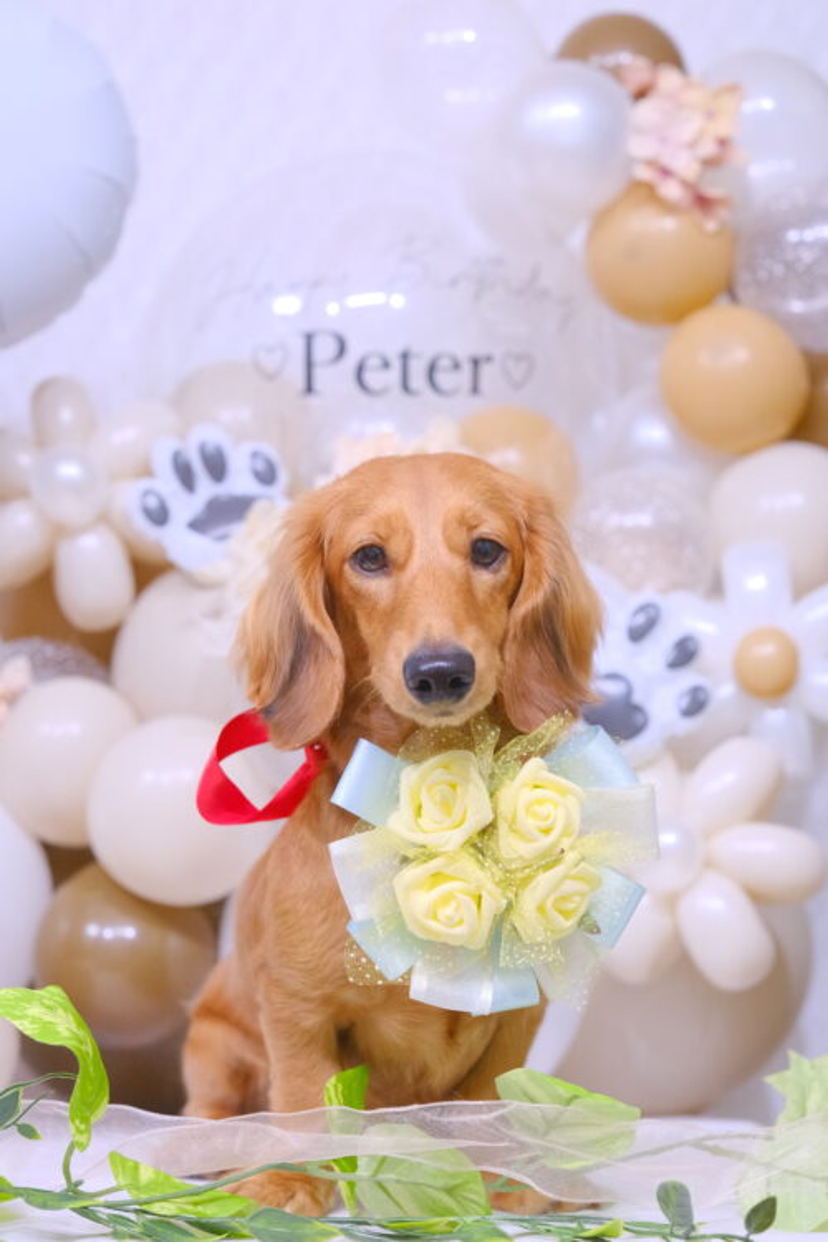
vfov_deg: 24.2
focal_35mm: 84
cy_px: 621
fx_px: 2898
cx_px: 414
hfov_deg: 16.3
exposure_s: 1/160
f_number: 3.6
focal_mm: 56
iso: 1600
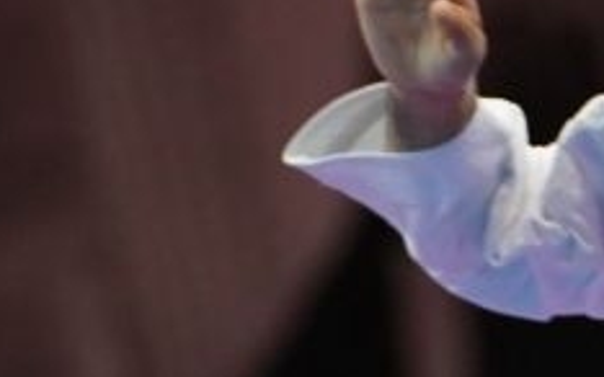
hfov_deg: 1.8
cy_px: 204
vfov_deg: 1.1
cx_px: 493
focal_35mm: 1194
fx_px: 19645
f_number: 2.8
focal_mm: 152
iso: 2000
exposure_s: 1/500
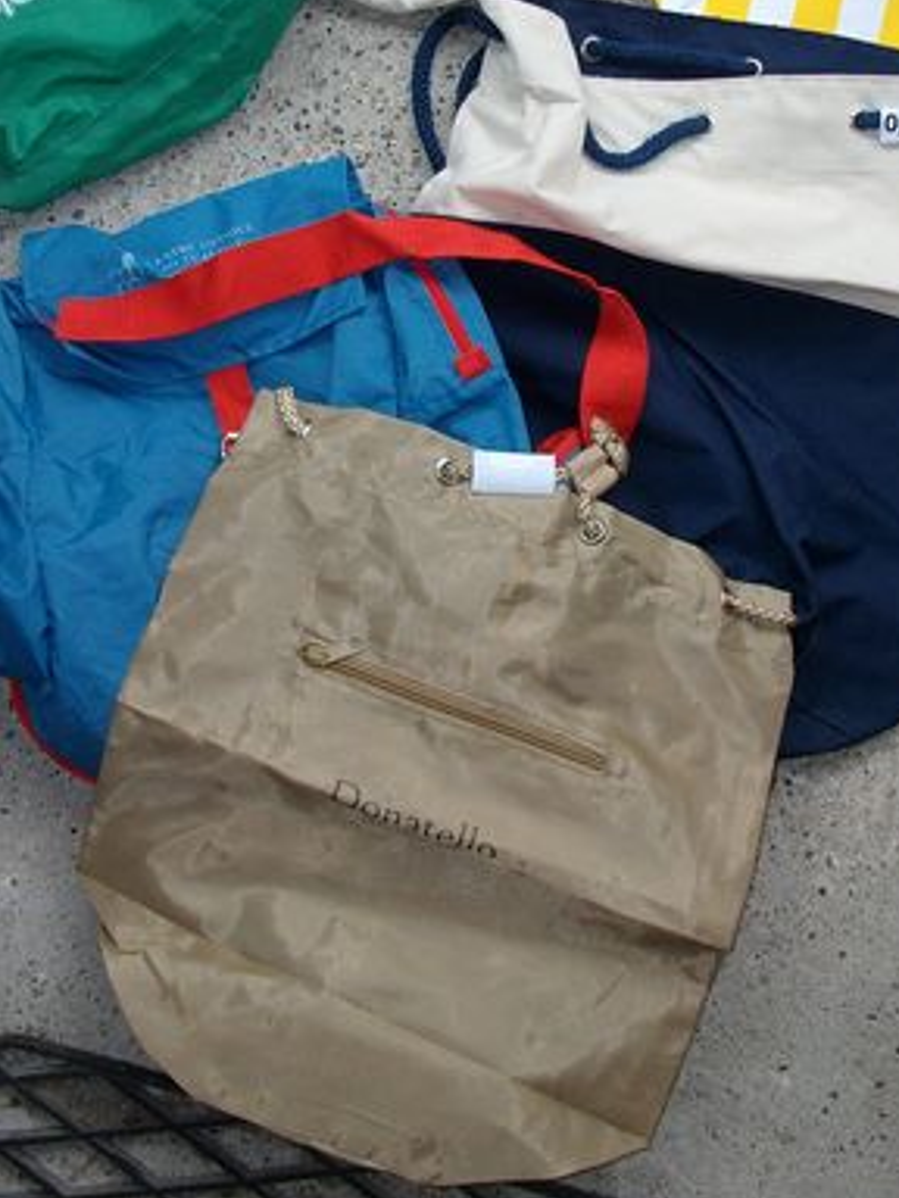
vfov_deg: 37.6
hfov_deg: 29.0
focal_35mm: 50
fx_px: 1731
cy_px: 365
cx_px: 549
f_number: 2.9
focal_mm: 5.7
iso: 80
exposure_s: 1/157
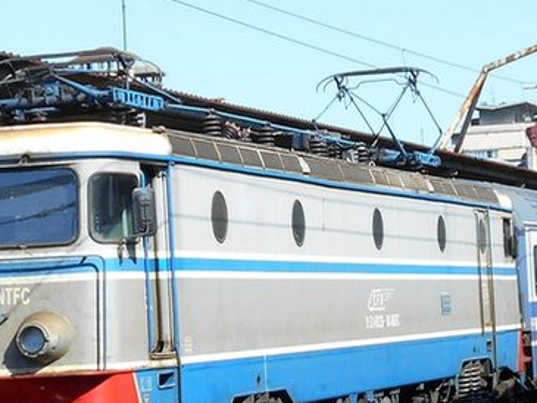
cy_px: 195
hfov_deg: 20.8
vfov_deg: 15.7
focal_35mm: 94
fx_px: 1459
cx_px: 318
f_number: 4.2
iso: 80
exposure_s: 1/400
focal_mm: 7.7
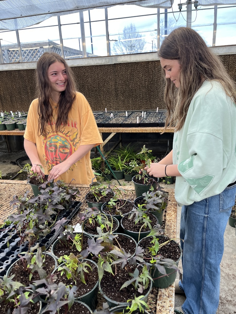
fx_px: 236
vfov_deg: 67.3
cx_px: 118
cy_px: 157
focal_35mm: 26
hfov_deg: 53.1
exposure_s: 1/60
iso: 80
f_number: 1.6
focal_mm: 5.1
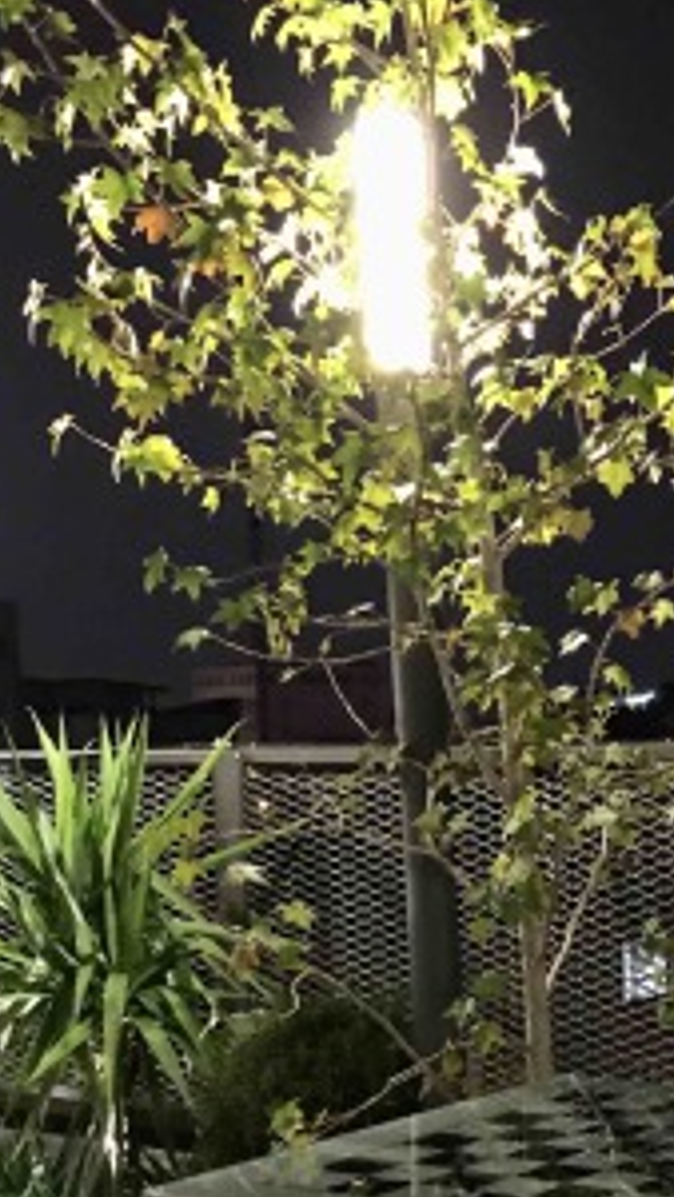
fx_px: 2031
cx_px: 624
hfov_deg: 18.5
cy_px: 902
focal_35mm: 64
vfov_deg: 32.2
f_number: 1.8
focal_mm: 3.99
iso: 100
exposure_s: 1/4
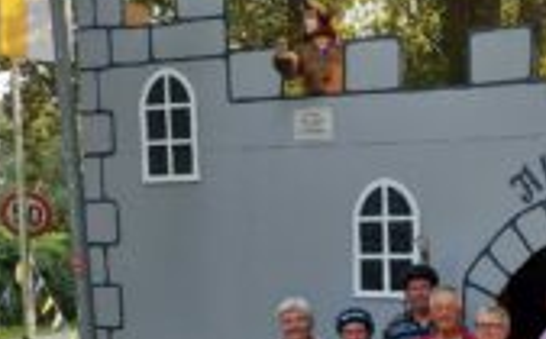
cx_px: 523
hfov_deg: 34.2
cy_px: 376
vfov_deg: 22.1
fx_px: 817
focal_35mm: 55
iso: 50
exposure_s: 1/120
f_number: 2
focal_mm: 4.6
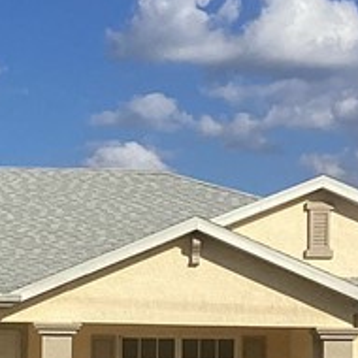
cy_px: 416
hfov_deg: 11.8
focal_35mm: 148
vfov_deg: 11.6
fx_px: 1732
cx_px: 104
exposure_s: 1/2203
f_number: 2.4
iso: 25
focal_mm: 3.3
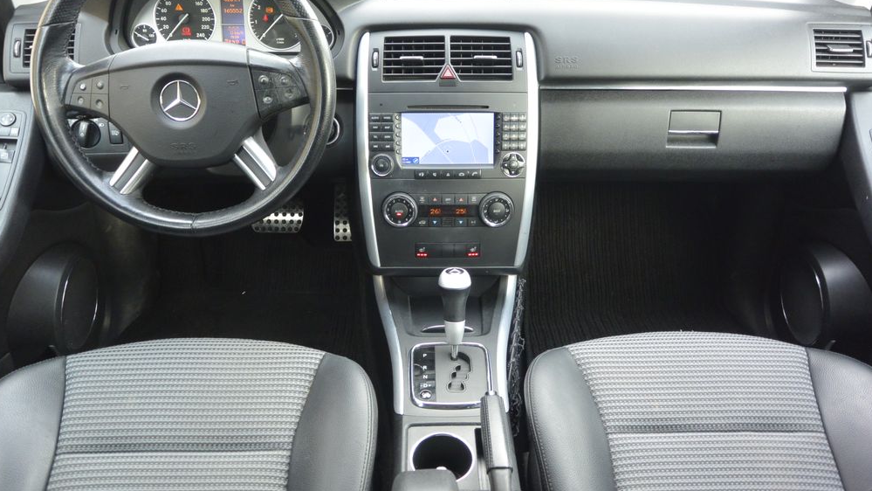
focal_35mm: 29
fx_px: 671
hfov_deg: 66.1
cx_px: 436
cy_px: 217
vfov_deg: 40.1
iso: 400
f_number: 3.5
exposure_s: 1/80
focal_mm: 10
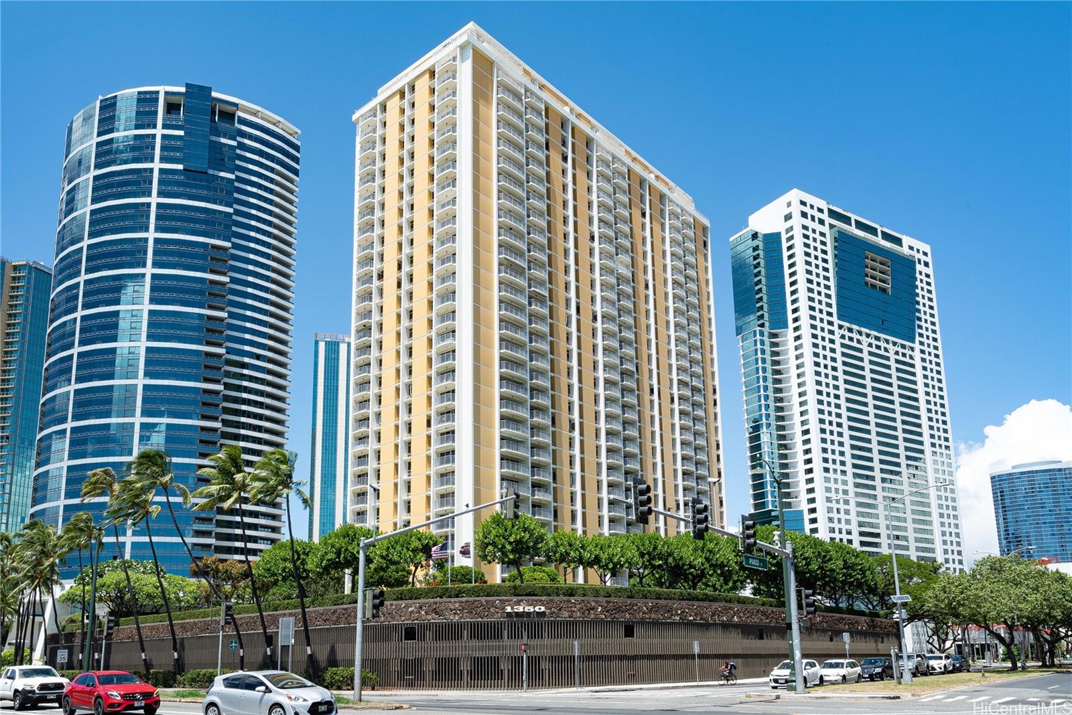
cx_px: 536
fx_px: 745
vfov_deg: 51.3
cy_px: 358
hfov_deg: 71.5
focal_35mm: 25
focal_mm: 25
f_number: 20
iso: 100
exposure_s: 1/25
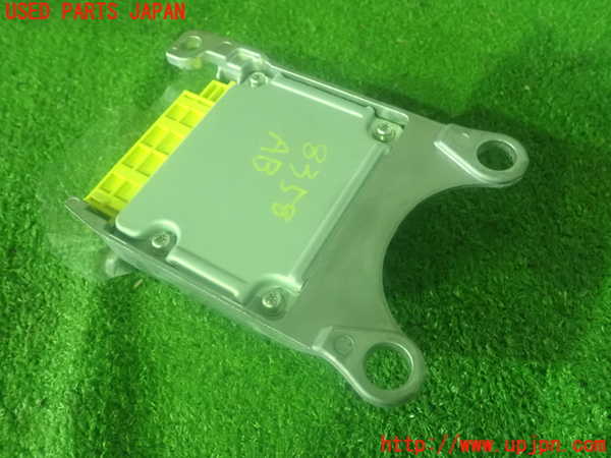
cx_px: 306
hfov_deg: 60.0
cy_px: 229
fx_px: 530
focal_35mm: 30
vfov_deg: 46.8
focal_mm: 5.5
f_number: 2.3
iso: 1600
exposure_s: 1/13
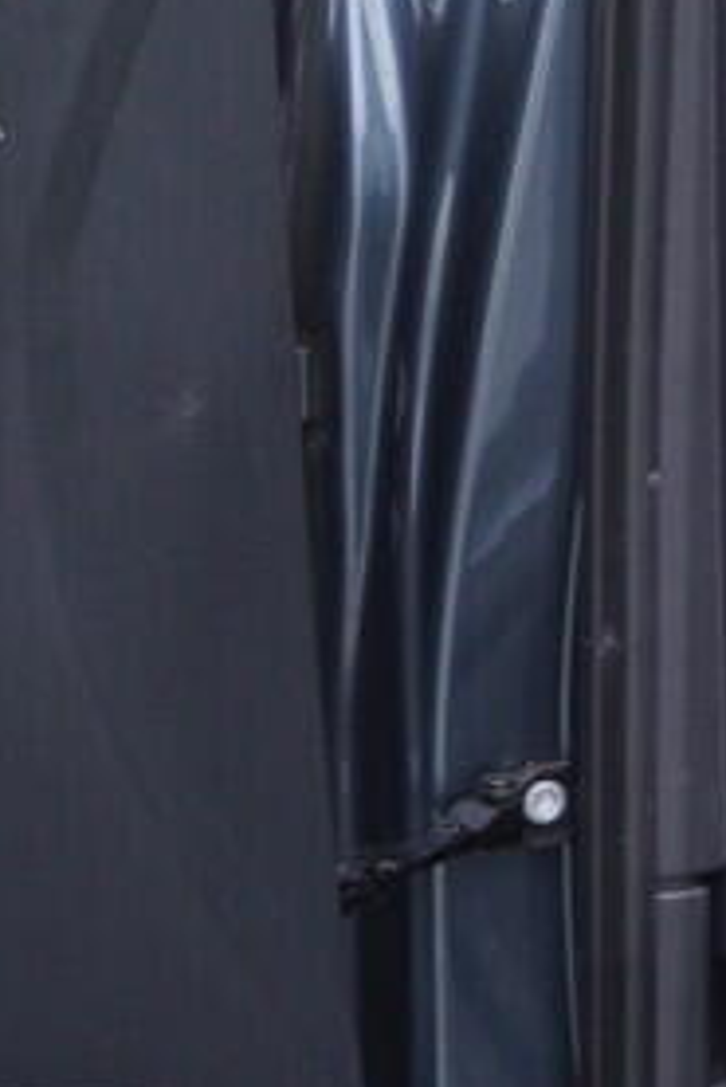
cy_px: 290
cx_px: 1056
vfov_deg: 11.0
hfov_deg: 7.2
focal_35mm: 187
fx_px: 5649
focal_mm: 24
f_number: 3.2
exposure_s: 1/50
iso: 125
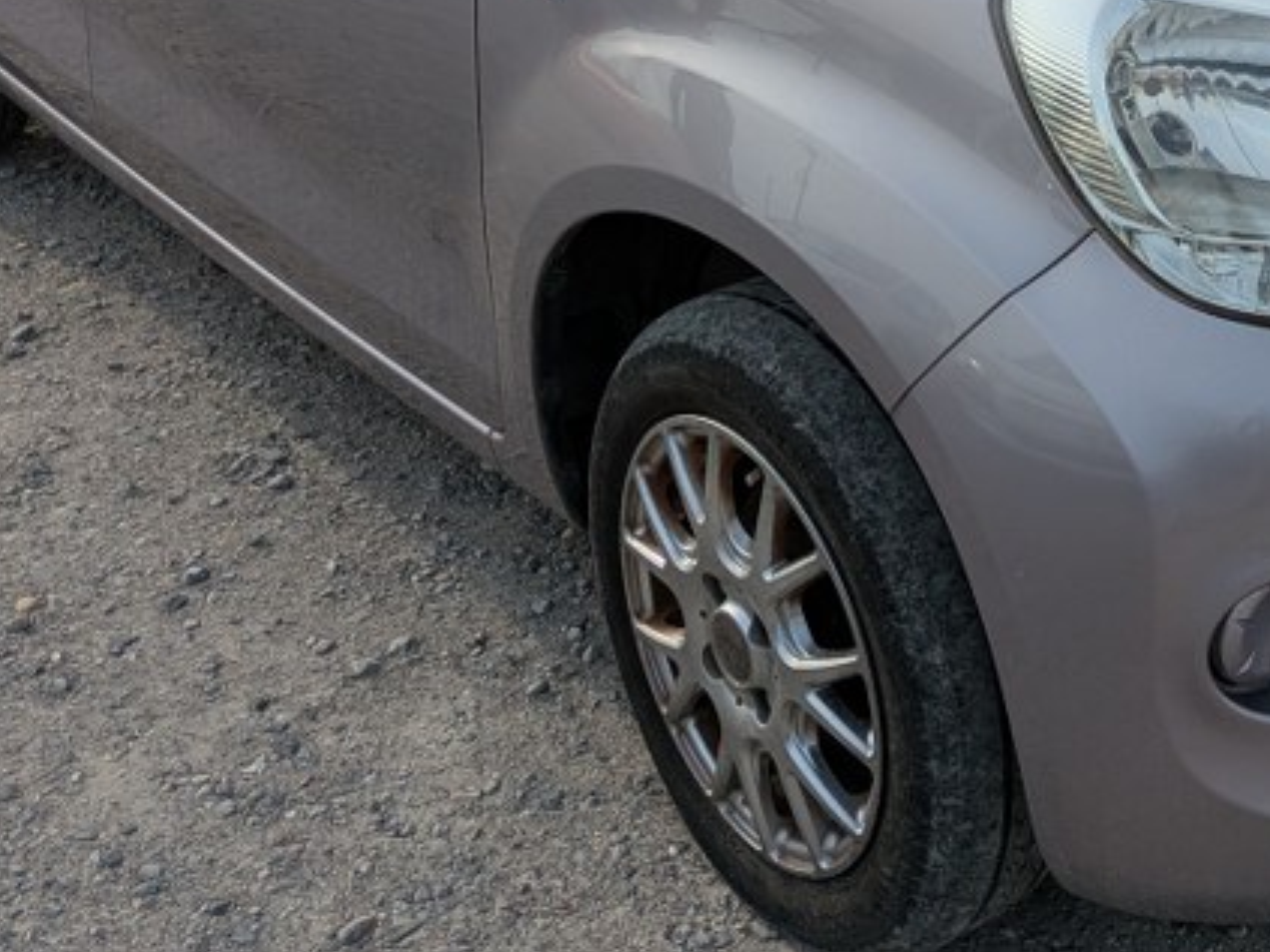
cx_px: 1133
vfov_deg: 22.2
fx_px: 2311
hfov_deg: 29.5
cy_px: -45
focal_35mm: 63
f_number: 1.89
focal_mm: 5.43
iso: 49
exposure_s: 1/2092
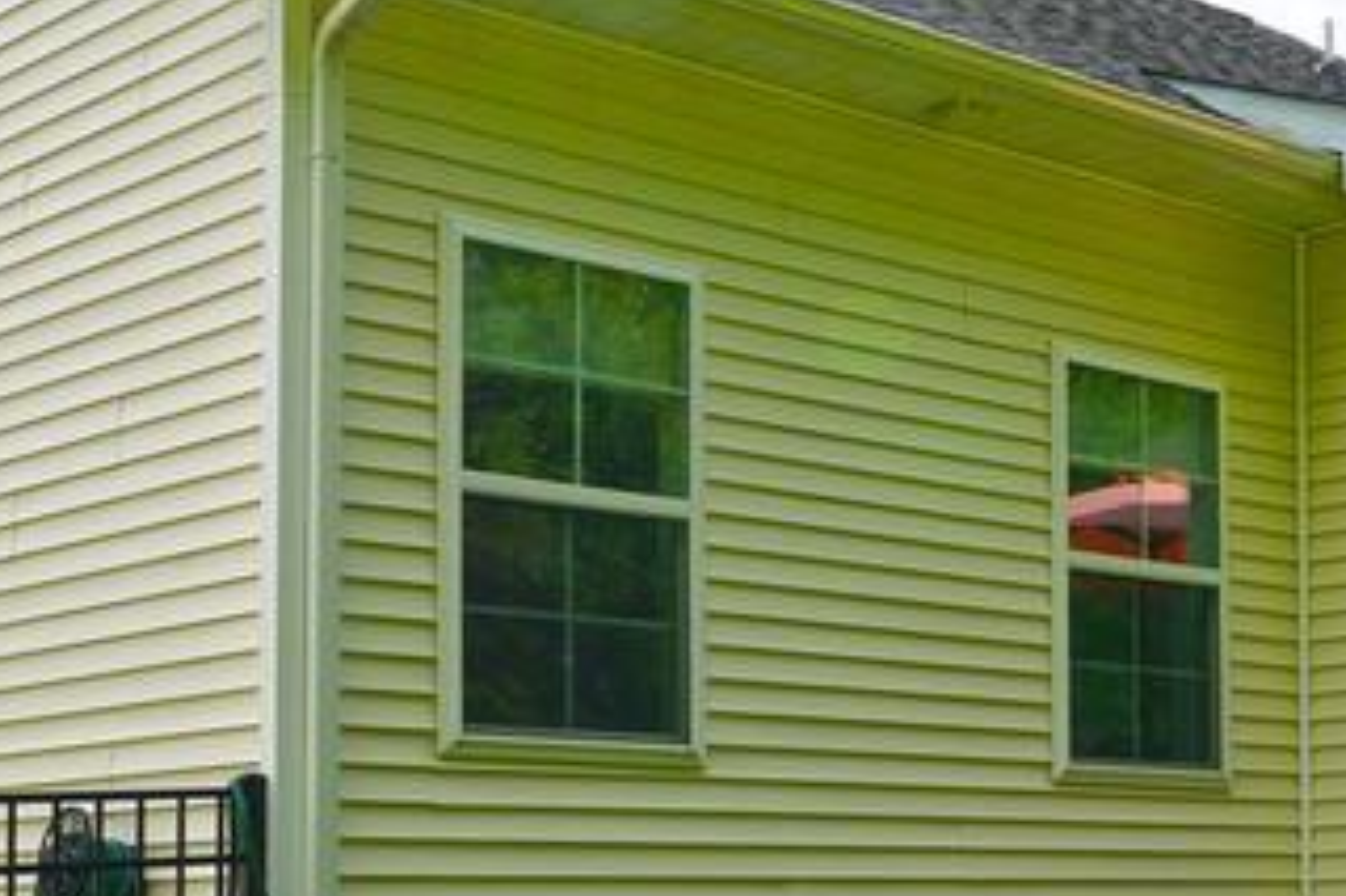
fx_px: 2690
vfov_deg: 18.6
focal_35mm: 72
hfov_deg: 27.2
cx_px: 1186
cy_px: 791
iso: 100
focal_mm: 16
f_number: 9
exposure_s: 1/125
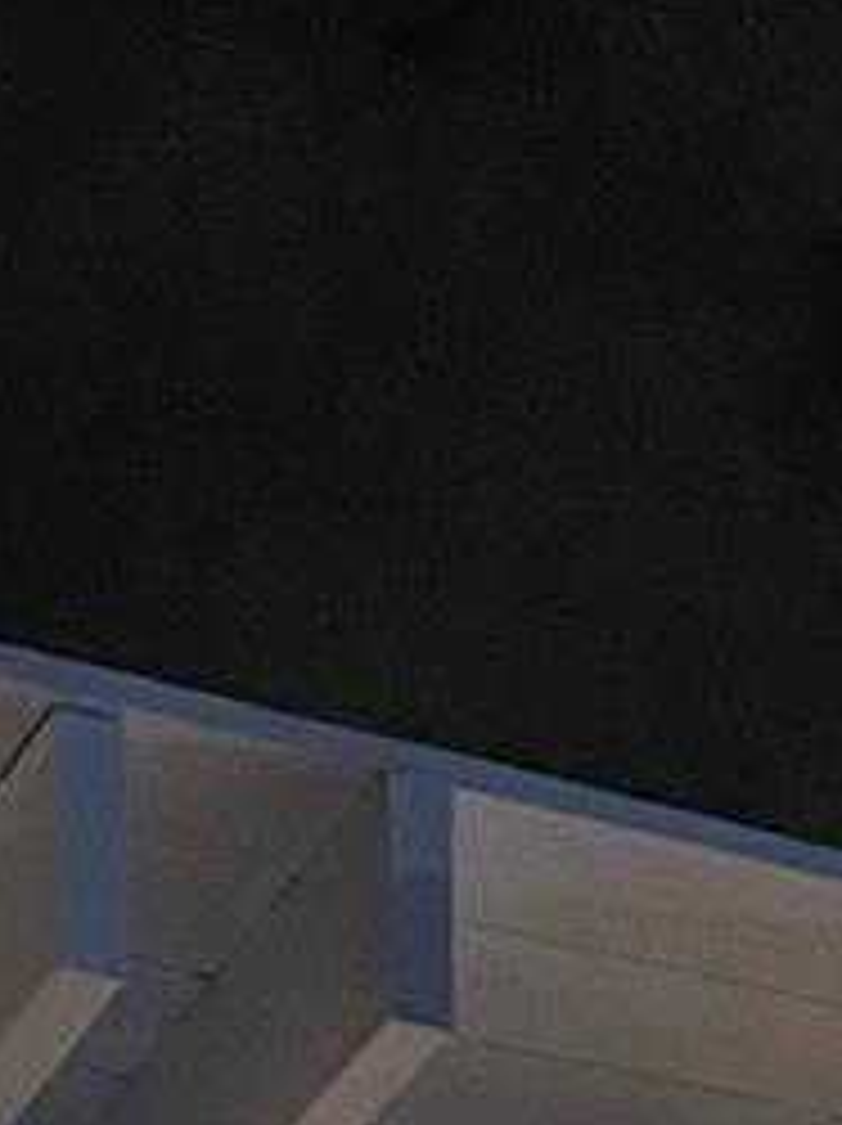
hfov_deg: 9.1
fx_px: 5198
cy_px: 3186
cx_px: 1207
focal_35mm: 160
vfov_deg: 9.9
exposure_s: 1/30
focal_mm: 4.25
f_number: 1.8
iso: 800
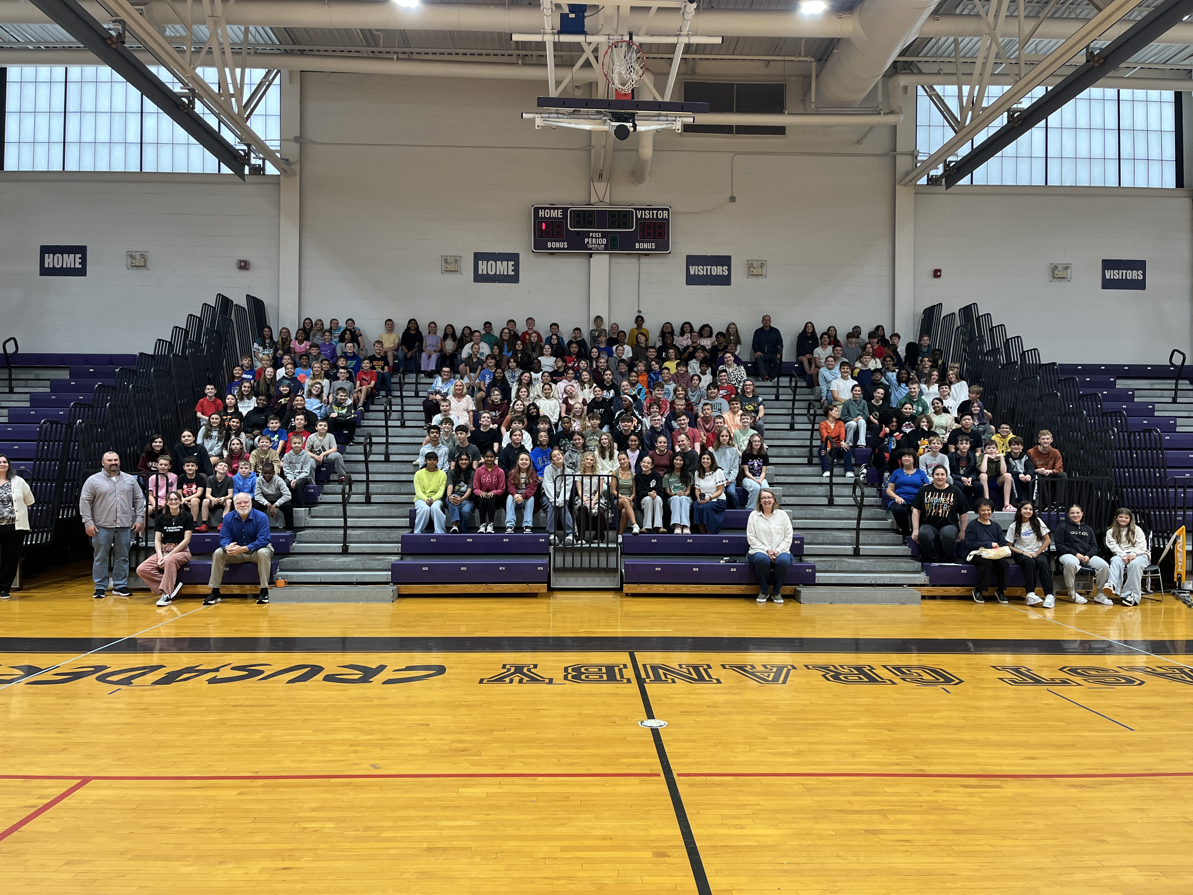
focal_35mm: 26
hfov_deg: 67.3
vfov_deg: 53.1
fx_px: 896
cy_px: 448
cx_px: 596
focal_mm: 5.1
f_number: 1.6
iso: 125
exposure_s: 1/60
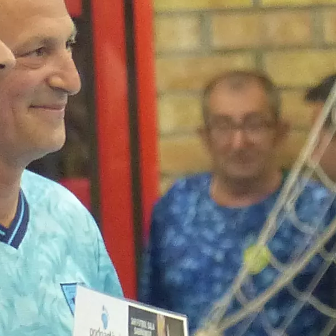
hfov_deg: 0.8
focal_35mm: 2116
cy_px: 618
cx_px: 29
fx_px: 23237
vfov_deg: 0.8
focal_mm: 64.6
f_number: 2.8
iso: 400
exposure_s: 1/80
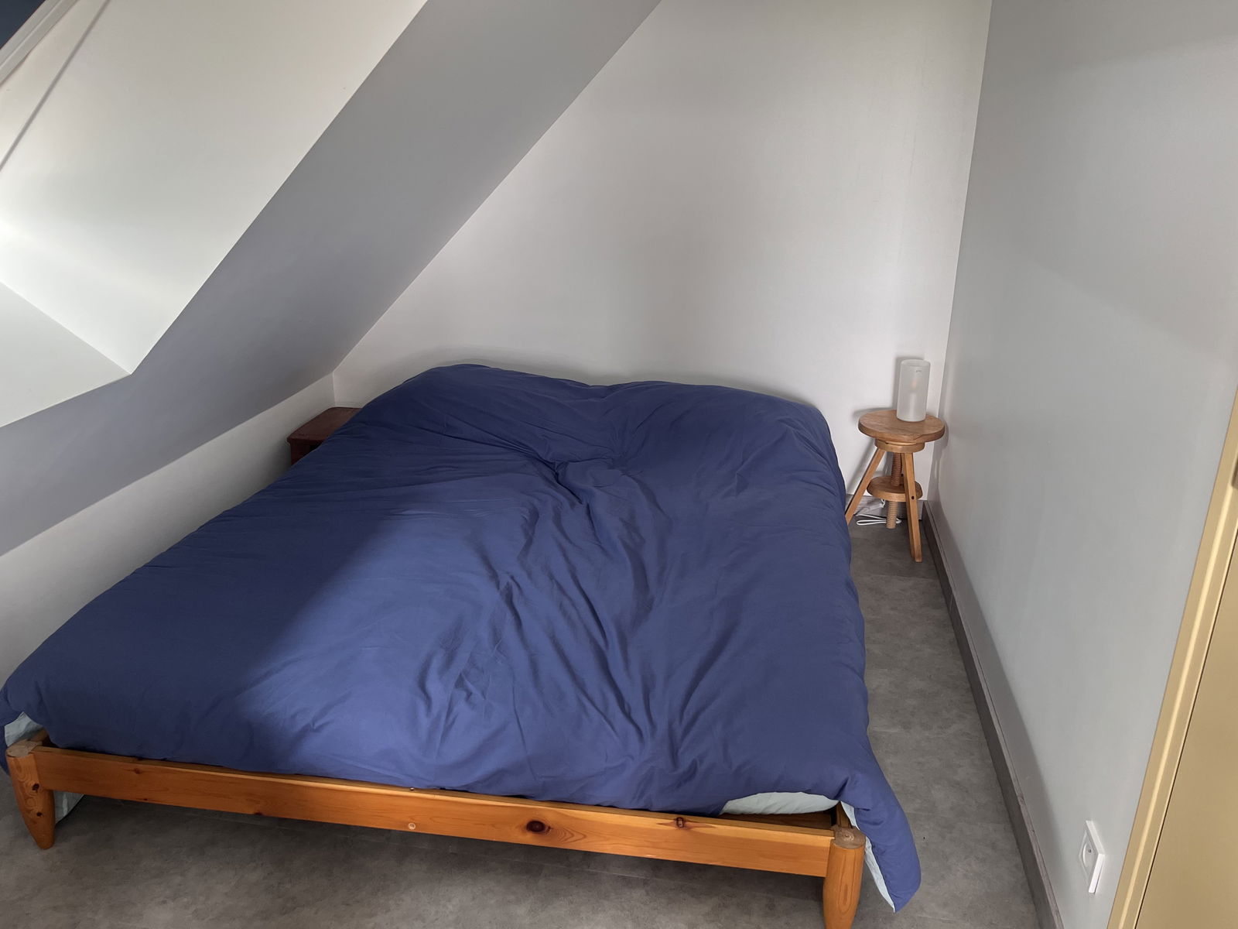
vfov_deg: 53.1
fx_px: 930
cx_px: 619
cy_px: 464
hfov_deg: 67.3
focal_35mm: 26
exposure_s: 1/112
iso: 125
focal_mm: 5.1
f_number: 1.6
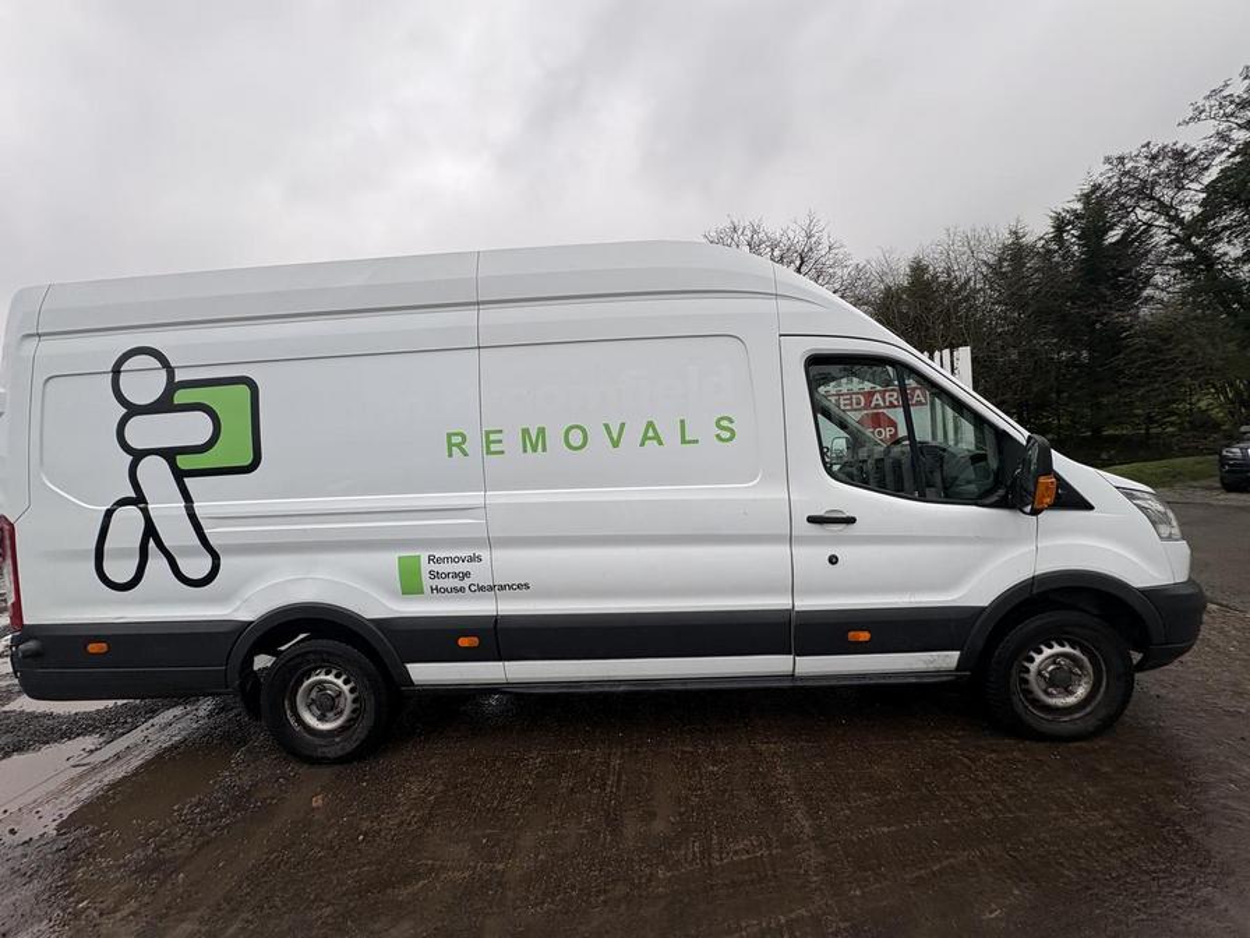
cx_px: 625
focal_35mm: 14
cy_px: 469
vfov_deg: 85.7
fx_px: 506
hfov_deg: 102.1
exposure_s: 1/270
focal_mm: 2.22
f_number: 2.2
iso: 40
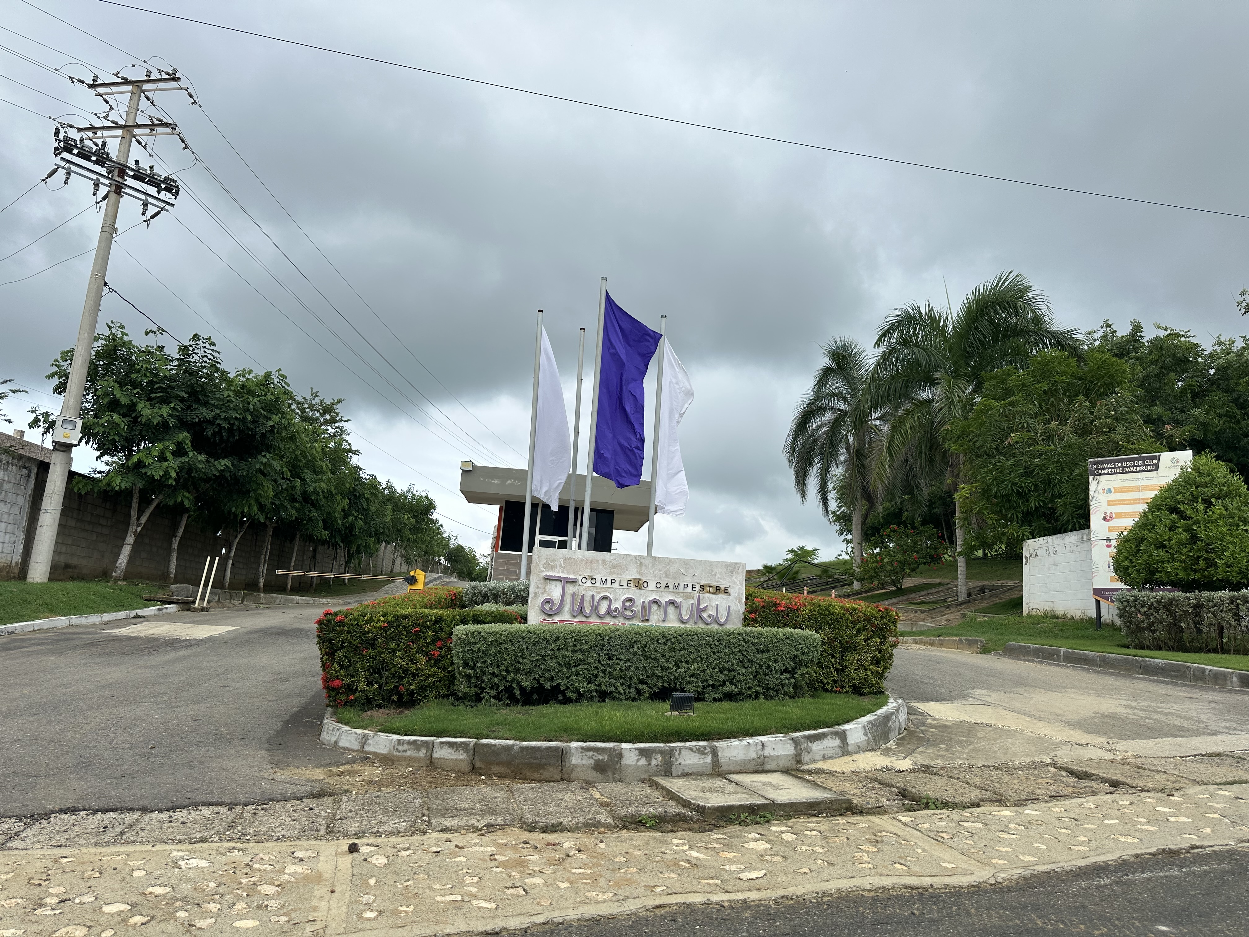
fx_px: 866
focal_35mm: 24
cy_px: 468
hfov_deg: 71.6
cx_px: 624
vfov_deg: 56.8
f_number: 1.78
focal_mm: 6.86
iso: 80
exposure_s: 1/2299
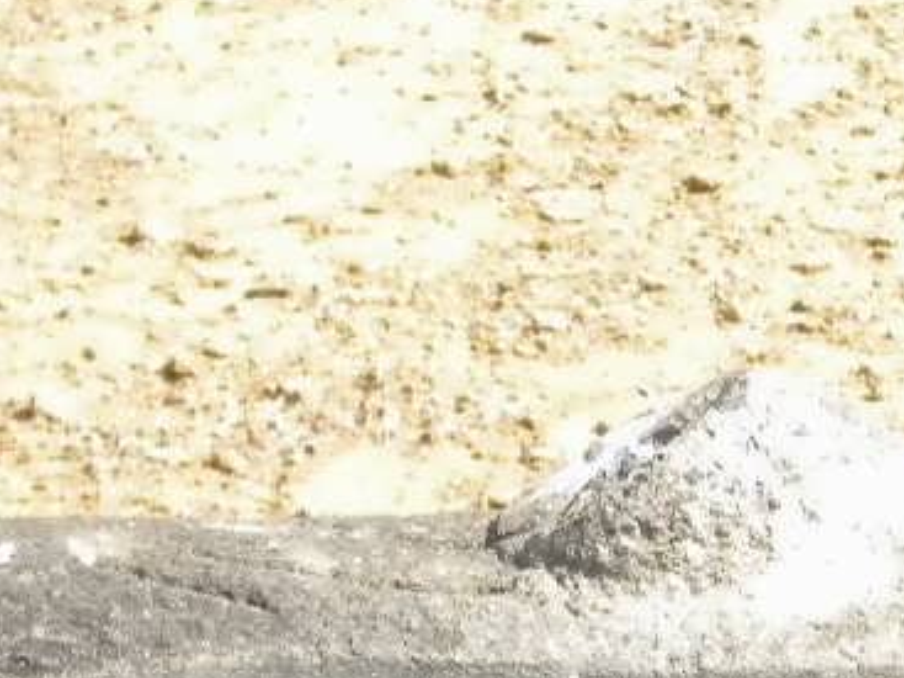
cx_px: 845
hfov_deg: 6.3
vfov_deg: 4.7
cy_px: 1092
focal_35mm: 314
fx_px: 8197
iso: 399
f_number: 5.7
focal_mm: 17.3
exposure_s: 1/479
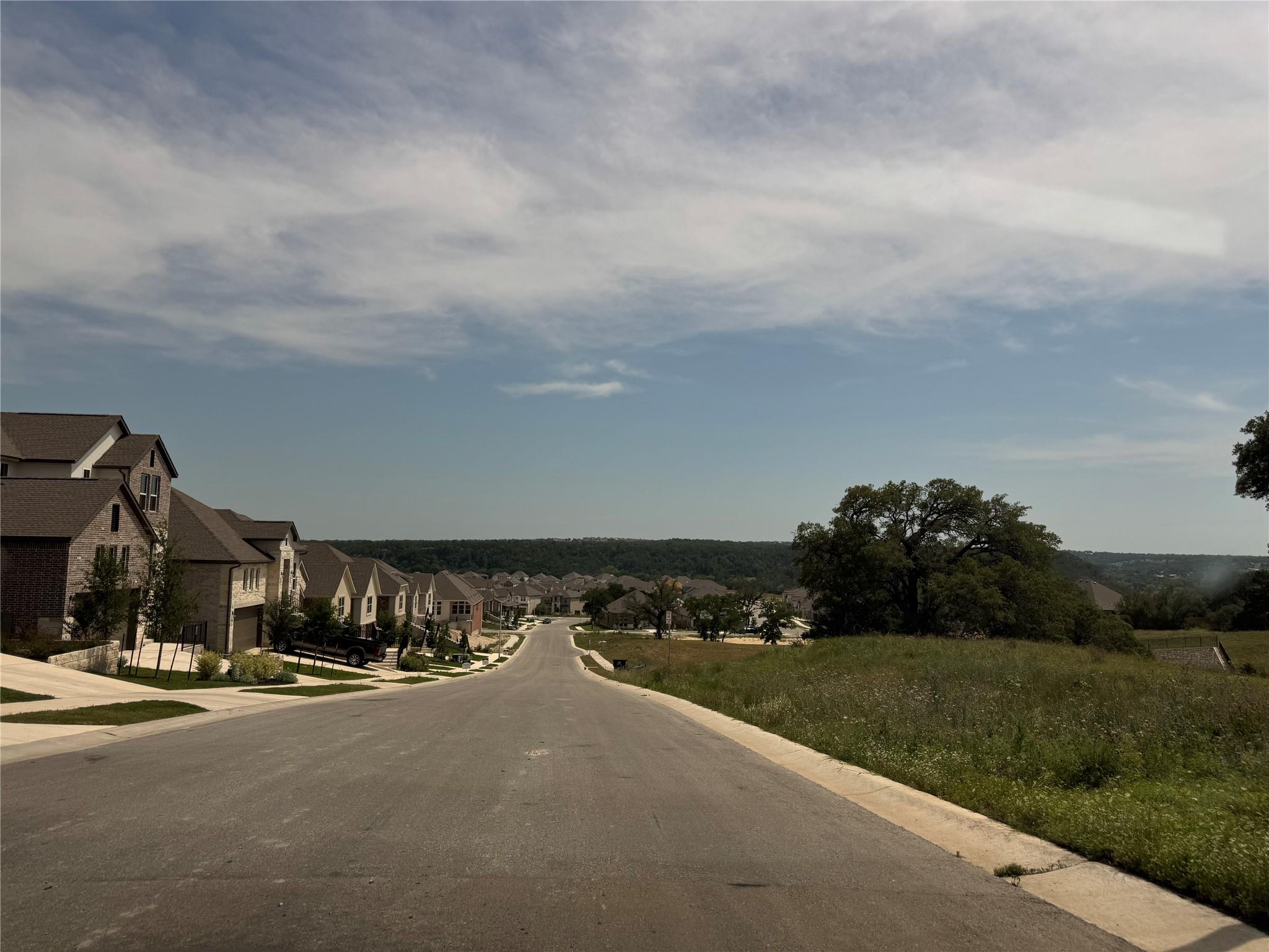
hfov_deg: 71.6
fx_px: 880
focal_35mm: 24
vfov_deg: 56.8
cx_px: 634
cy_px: 476
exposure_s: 1/7937
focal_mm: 6.76
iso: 80
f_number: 1.78
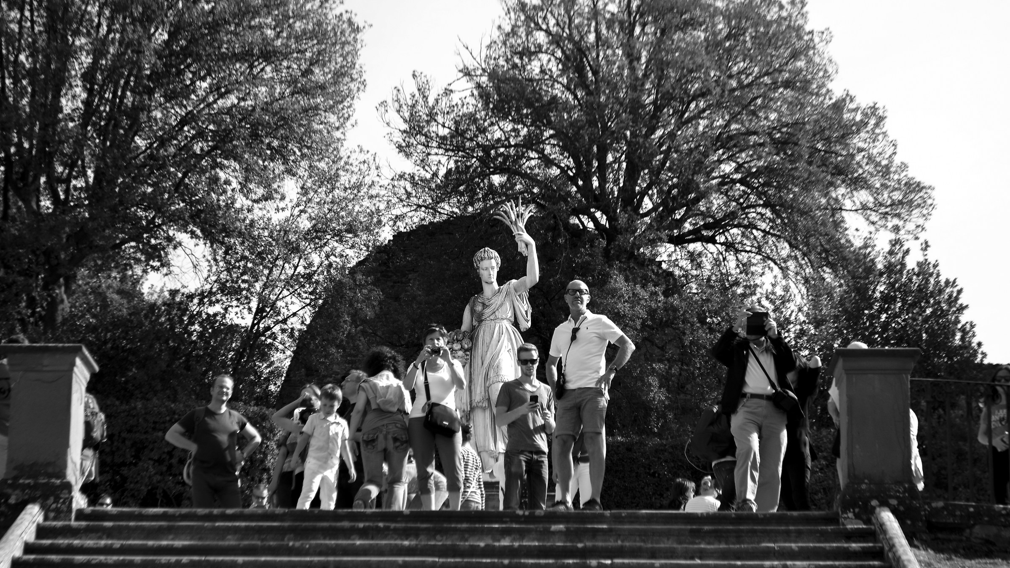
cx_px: 505
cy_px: 290
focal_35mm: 87
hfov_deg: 24.6
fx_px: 2317
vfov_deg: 14.0
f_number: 5.6
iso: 200
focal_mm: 55
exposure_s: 1/320
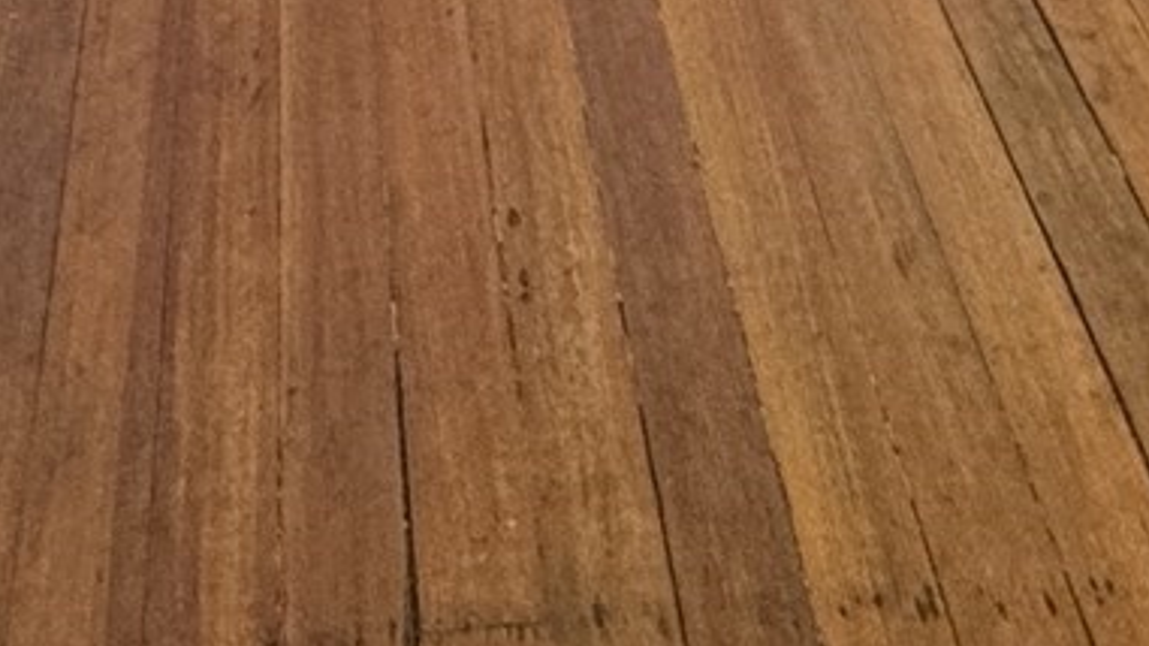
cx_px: 528
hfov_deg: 25.9
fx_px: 2497
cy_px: -1087
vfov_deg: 11.2
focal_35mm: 82
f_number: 2.2
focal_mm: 2.22
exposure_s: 1/120
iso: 250
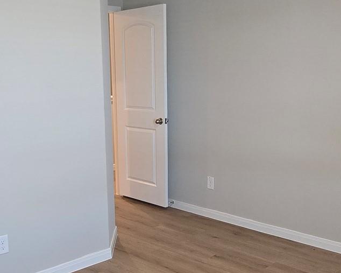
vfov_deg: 36.3
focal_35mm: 41
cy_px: 170
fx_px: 414
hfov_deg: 44.6
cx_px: 138
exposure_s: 1/60
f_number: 2.2
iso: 320
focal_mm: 2.2
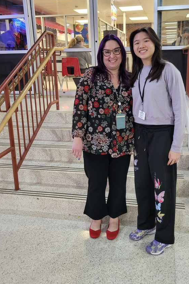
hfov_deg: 39.6
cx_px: 121
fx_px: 260
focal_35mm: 33
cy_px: 117
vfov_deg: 56.9
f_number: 1.8
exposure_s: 1/40
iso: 200
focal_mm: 5.4
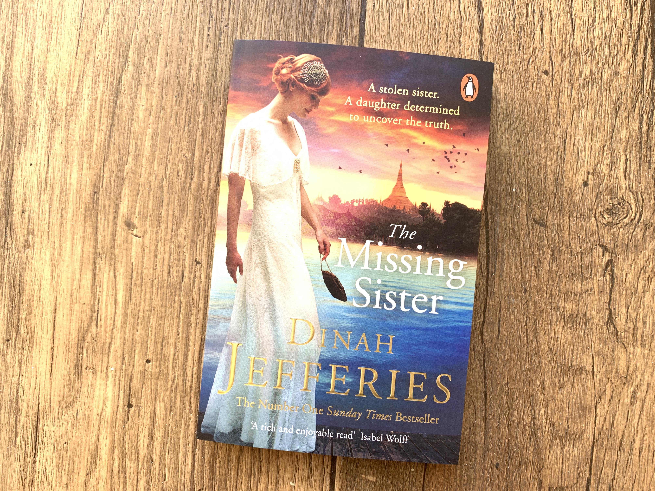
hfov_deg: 67.3
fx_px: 492
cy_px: 246
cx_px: 328
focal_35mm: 26
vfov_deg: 53.1
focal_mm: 4.25
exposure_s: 1/122
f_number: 1.8
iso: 40
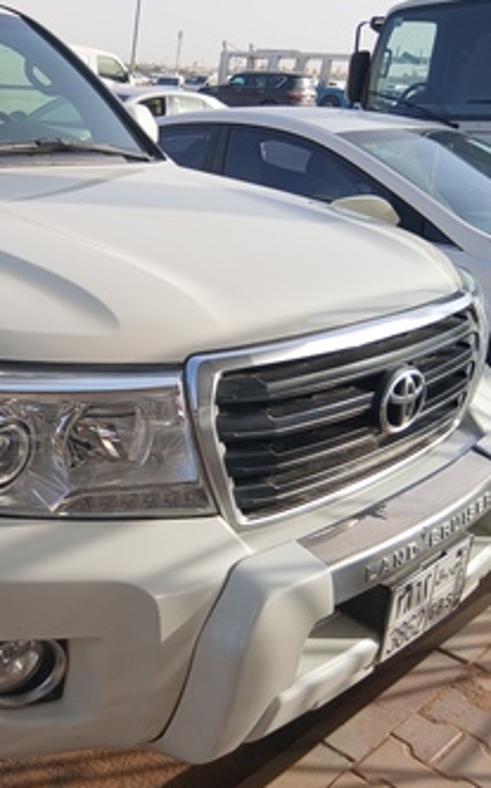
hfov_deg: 31.2
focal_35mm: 38
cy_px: 405
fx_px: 815
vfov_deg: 51.6
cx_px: 8
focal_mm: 3.98
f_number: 1.8
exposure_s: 1/286
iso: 20
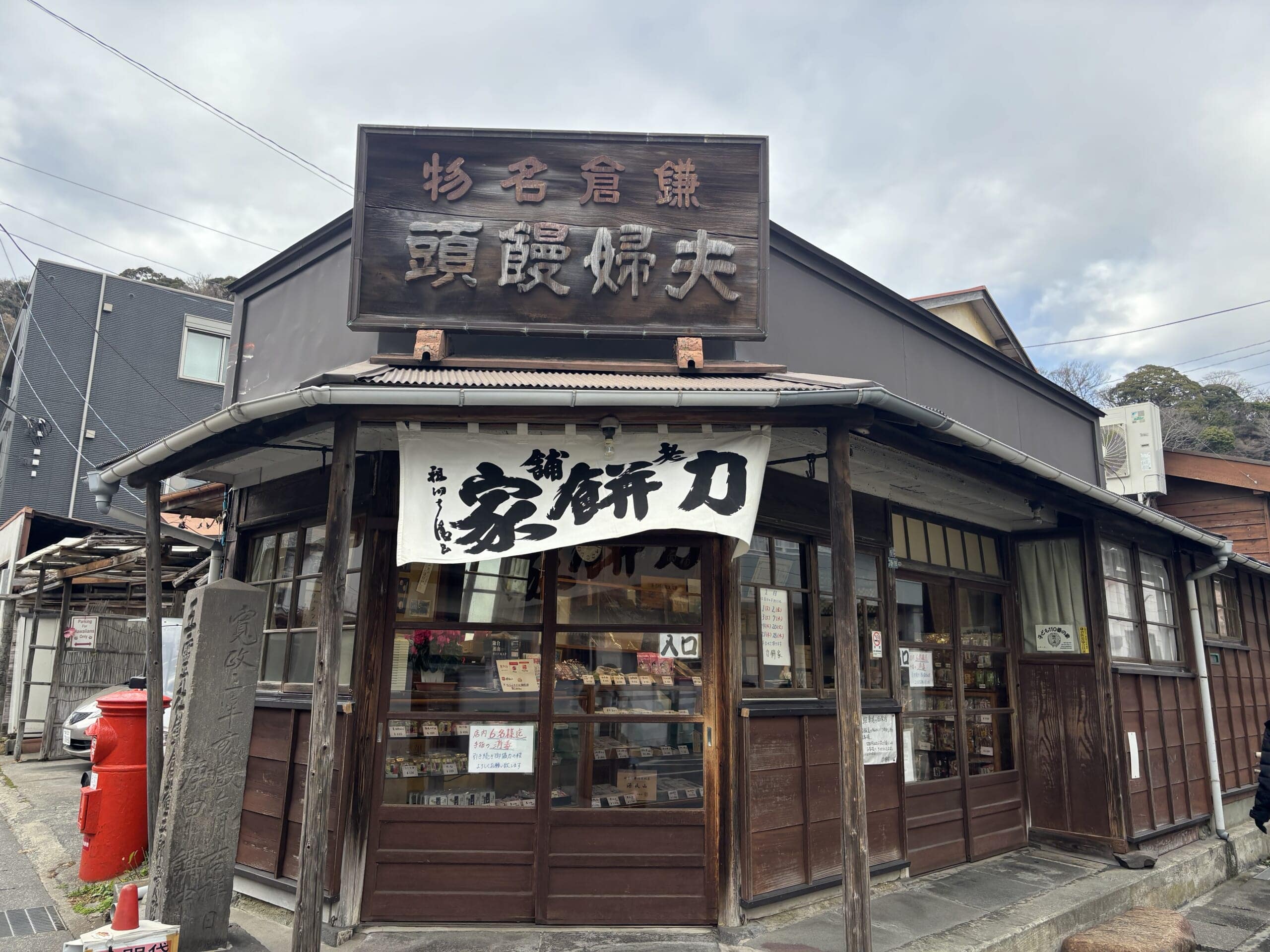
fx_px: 954
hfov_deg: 67.3
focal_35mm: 26
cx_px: 635
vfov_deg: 53.1
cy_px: 476
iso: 50
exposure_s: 1/520
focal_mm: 5.96
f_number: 1.6
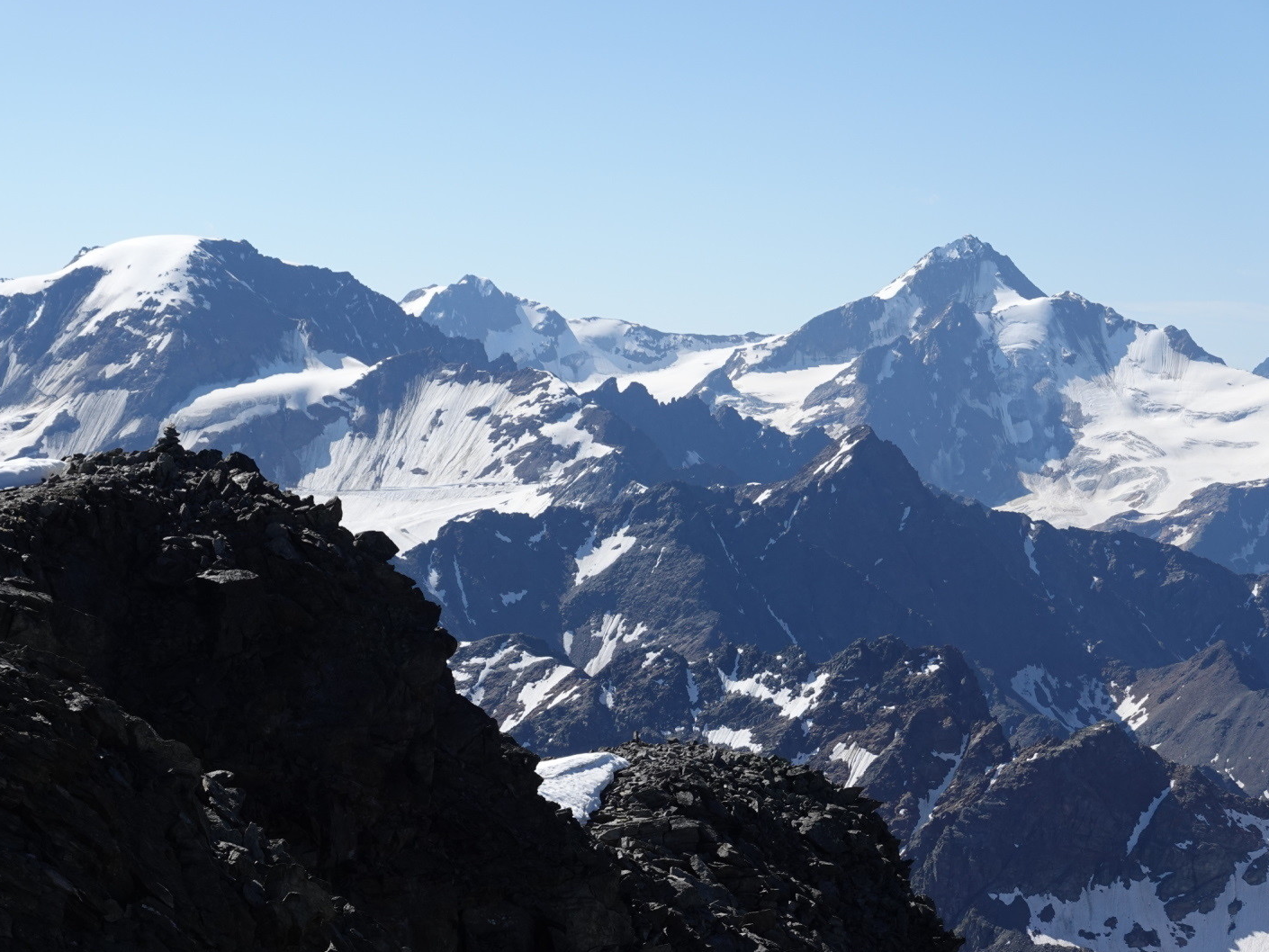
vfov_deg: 15.4
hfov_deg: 20.4
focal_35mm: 96
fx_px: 3520
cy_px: 476
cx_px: 580
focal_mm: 32.07
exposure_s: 1/400
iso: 125
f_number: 7.1
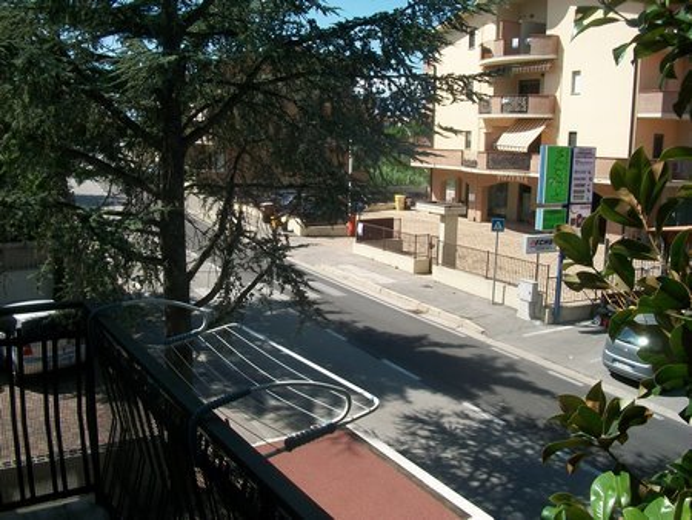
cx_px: 346
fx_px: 640
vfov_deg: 44.2
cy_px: 260
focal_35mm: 32
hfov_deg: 56.8
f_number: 5.5
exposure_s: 1/320
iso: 80
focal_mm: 5.7
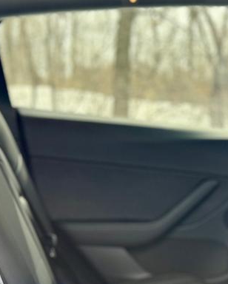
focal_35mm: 78
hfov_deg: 19.0
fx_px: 657
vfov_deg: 23.7
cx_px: 245
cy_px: 259
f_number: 1.78
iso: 64
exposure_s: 1/235
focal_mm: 6.76
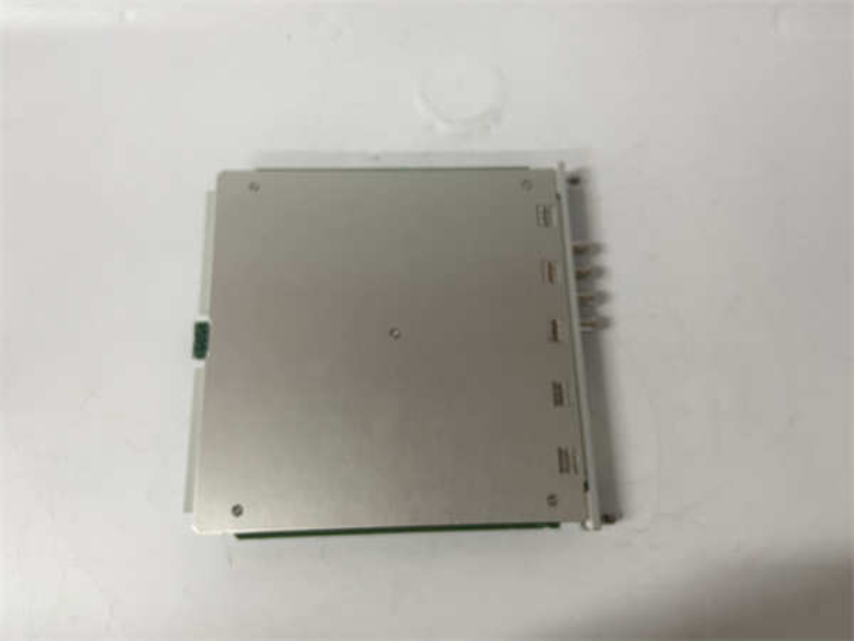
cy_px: 320
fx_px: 641
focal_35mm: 26
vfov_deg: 53.1
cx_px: 427
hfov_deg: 67.3
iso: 80
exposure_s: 1/50
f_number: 1.8
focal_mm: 4.25
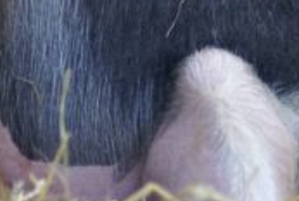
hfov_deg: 3.3
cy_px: -111
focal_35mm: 625
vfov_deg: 2.2
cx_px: -5
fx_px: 5200
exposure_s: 1/125
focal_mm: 120
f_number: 4
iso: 400
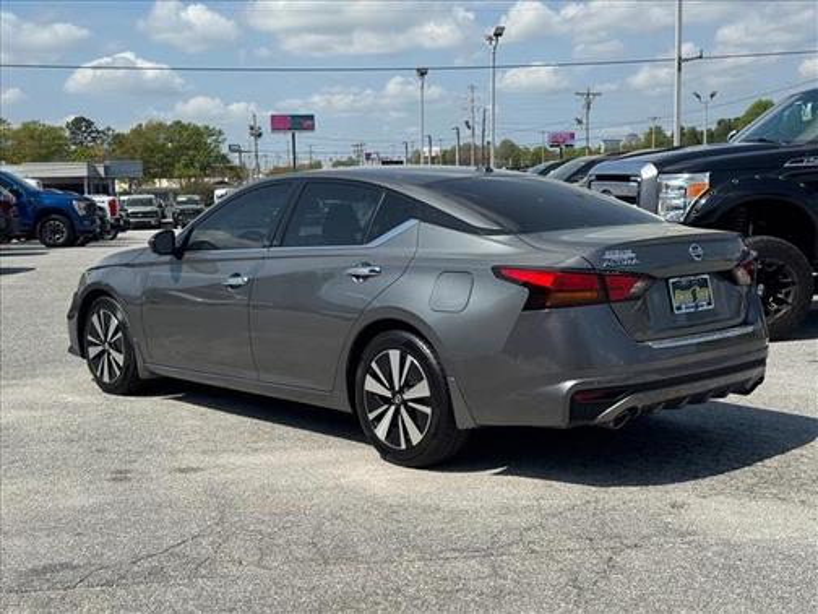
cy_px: 307
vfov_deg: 30.3
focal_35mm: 48
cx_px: 409
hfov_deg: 39.7
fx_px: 1134
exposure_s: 1/5376
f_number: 1.78
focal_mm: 6.76
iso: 64
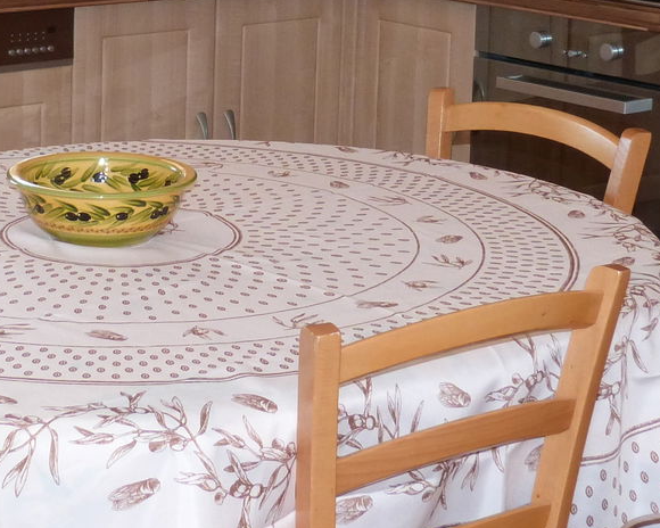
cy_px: -68
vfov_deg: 15.4
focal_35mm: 97
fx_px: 1895
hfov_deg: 19.7
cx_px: 240
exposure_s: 1/60
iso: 200
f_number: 3.1
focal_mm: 6.3
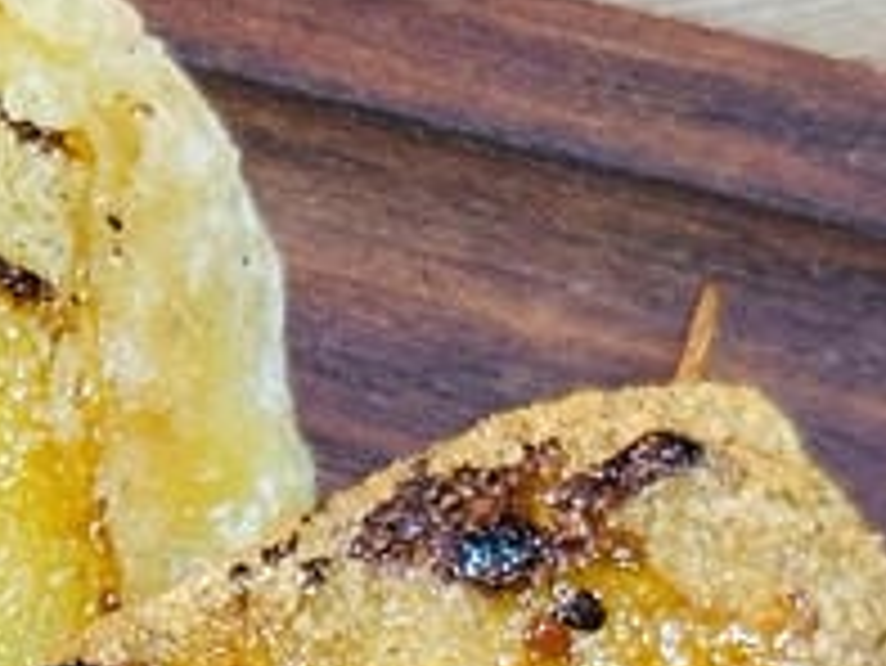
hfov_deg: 6.7
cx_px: -441
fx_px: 7478
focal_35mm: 292
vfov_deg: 5.0
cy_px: 1179
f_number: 1.78
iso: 320
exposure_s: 1/40
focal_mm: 6.86
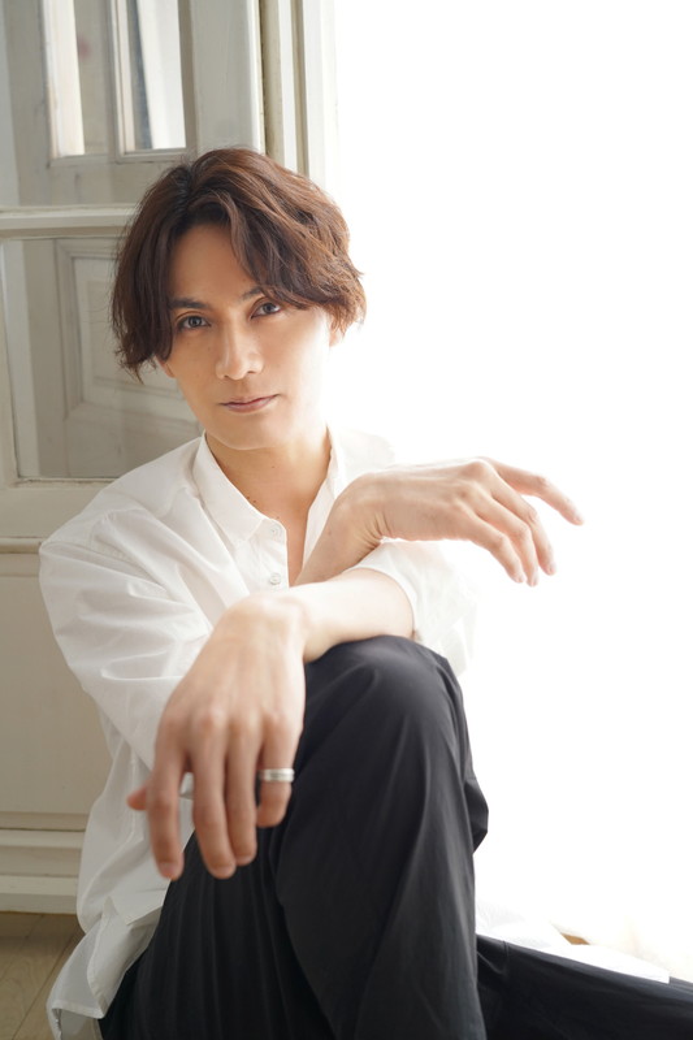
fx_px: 1329
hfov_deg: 29.2
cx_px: 346
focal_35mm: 46
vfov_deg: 42.8
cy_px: 520
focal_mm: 46
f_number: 4.5
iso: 1600
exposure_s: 1/160
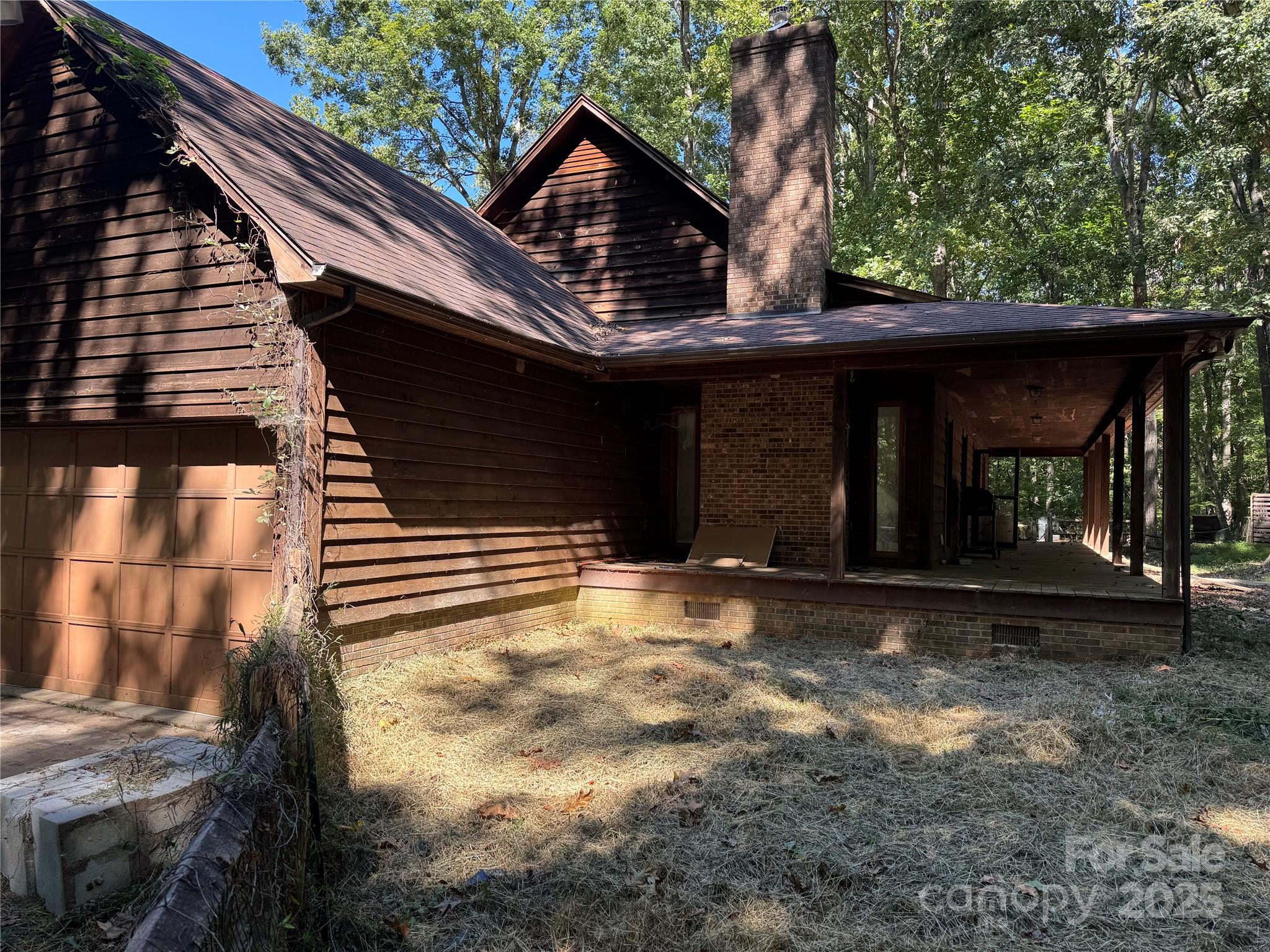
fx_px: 881
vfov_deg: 56.8
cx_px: 635
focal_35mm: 24
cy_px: 476
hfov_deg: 71.6
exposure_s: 1/412
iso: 80
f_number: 1.78
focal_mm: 6.76
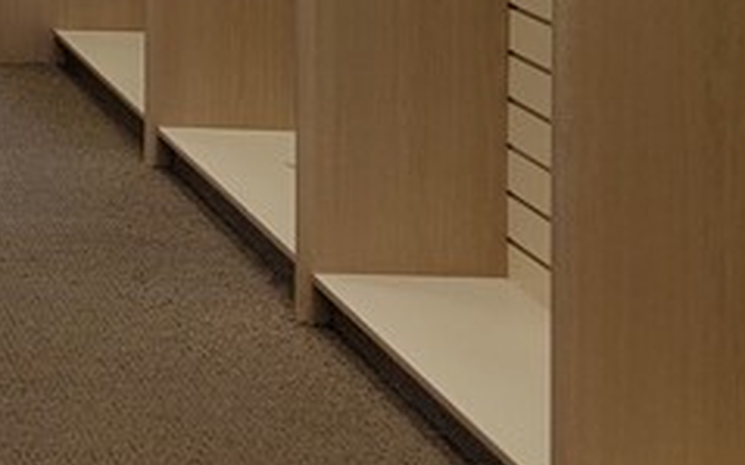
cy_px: -350
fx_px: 2212
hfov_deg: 16.3
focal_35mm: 109
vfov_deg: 11.2
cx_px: -574
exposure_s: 1/120
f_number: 1.8
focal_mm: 6.7
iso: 32
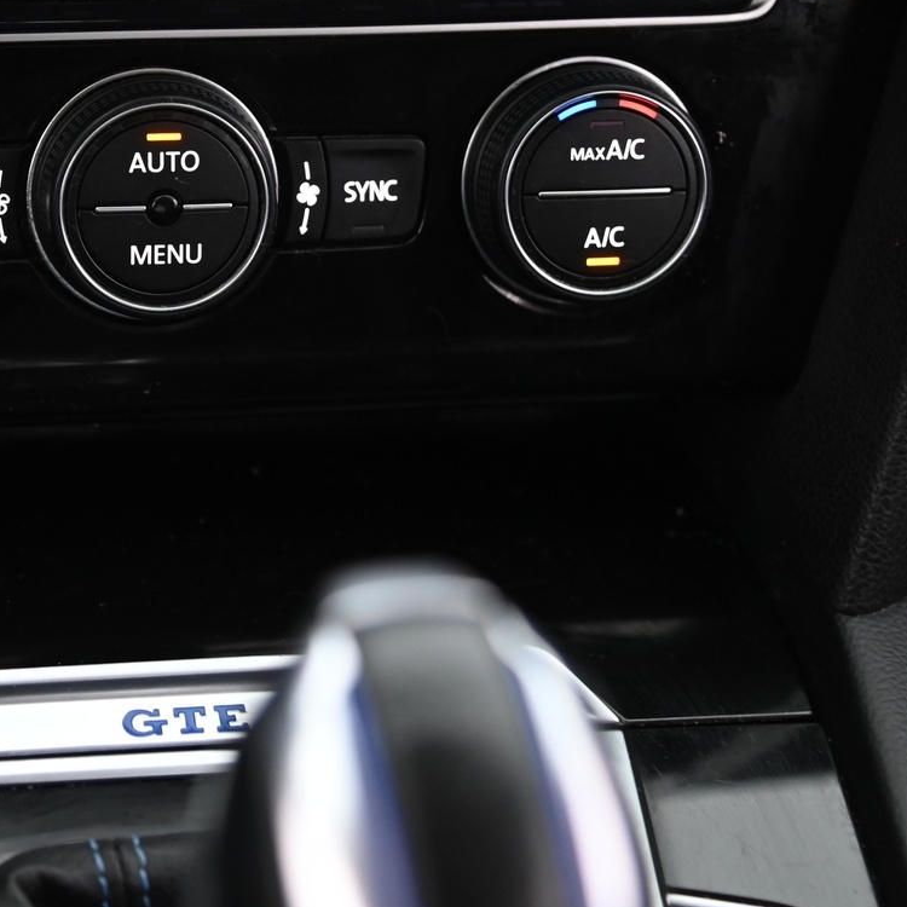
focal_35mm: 92
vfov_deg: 18.8
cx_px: 127
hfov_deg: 18.6
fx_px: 2727
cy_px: 311
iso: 2000
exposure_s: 1/13
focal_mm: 50
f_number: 4
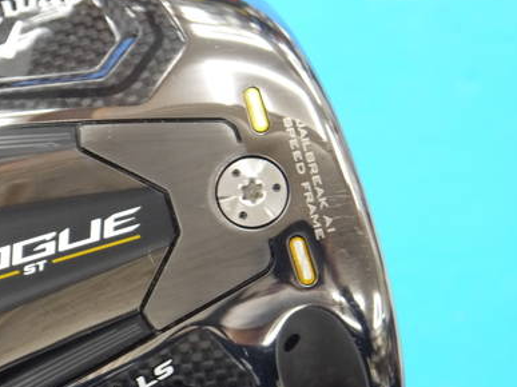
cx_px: 119
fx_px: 2075
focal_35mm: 139
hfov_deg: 14.1
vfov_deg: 10.7
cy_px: 258
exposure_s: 1/50
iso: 800
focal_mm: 42
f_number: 5.6
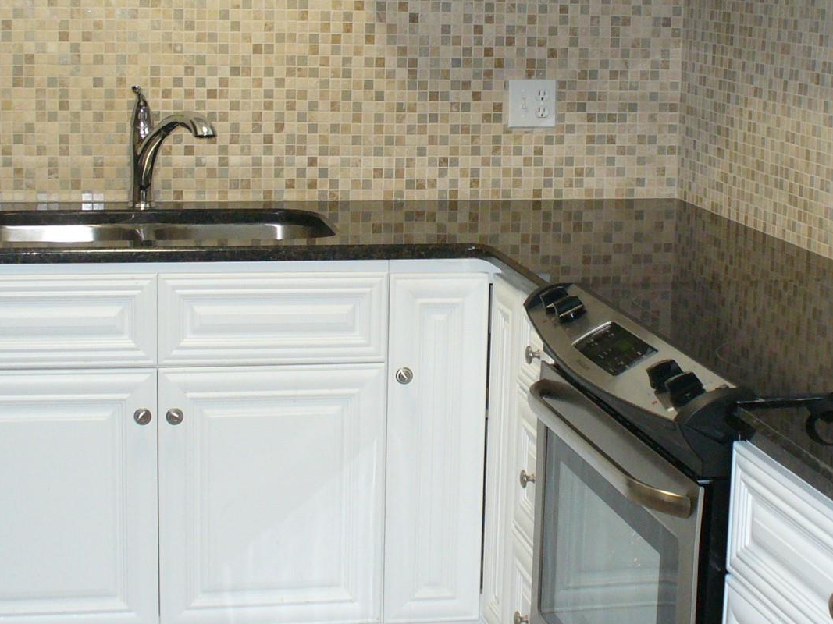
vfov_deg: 20.6
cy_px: 170
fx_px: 1708
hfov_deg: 27.4
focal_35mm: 71
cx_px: 465
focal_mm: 6.1
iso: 160
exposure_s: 1/30
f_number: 2.8
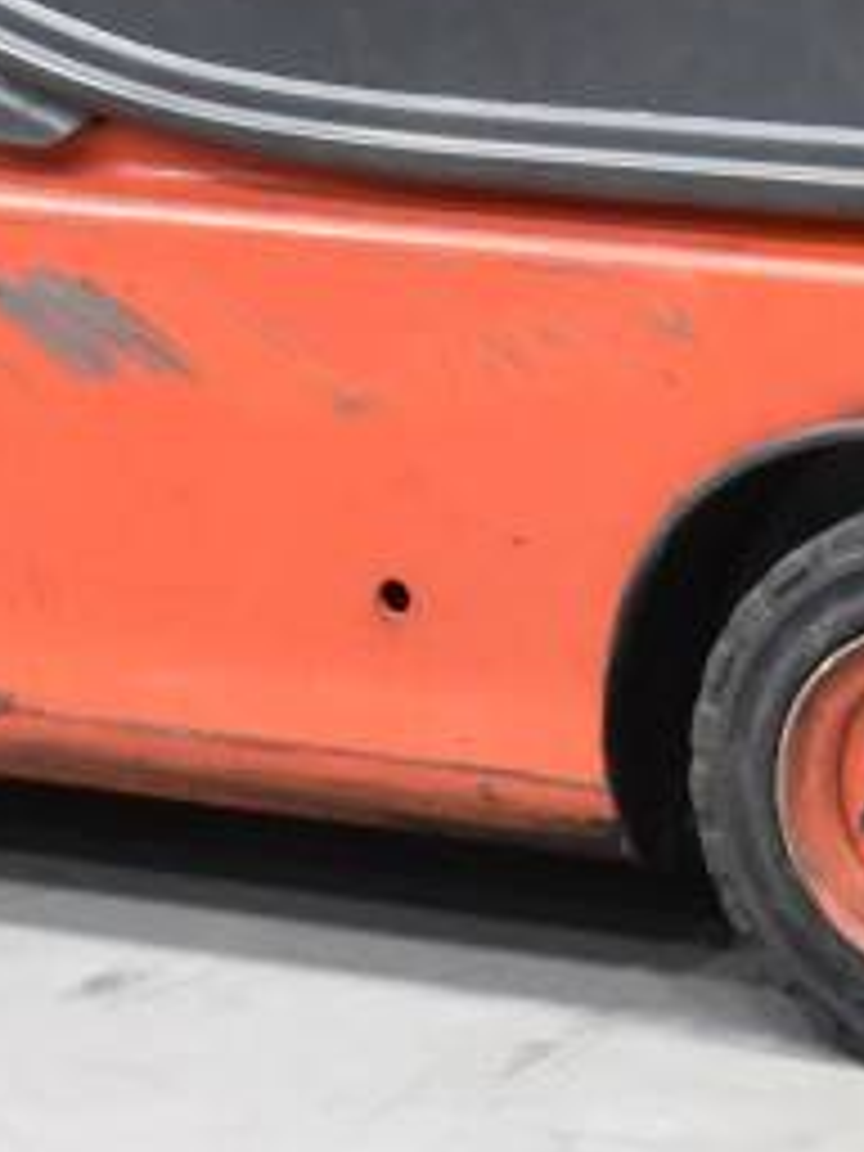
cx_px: 873
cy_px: -495
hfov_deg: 8.4
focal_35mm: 176
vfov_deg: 10.9
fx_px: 5857
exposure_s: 1/20
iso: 1600
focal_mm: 26
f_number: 5.6
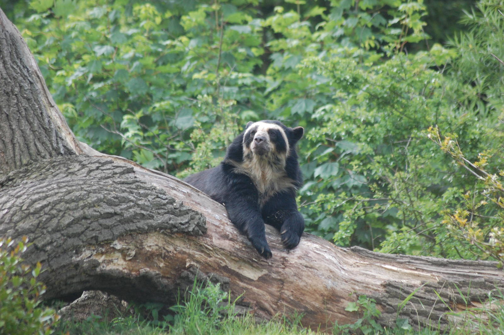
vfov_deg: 4.6
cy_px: 168
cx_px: 252
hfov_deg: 6.9
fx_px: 4196
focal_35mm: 300
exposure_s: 1/400
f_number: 5.6
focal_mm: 200
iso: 800
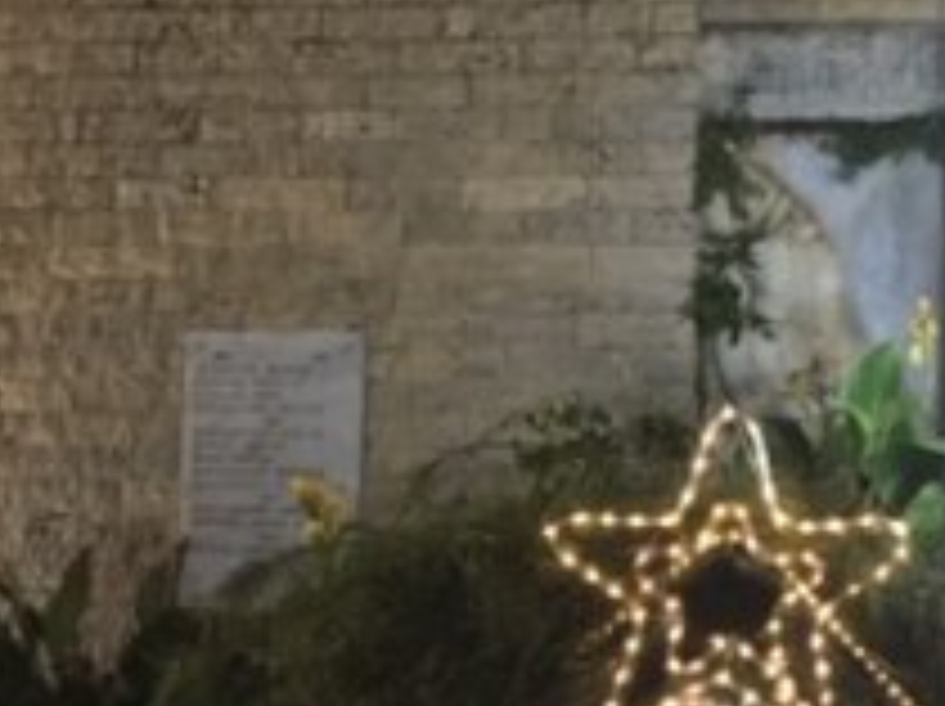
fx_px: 2263
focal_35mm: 83
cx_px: 738
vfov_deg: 16.9
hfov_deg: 23.3
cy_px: 863
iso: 200
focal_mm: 4.15
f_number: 2.2
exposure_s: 1/17
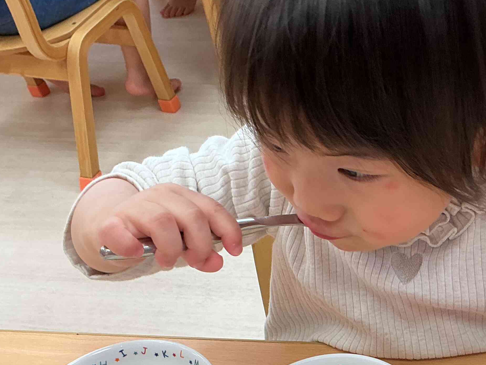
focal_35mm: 63
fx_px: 885
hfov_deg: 30.1
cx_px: 382
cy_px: 276
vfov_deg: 23.0
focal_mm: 3
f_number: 1.8
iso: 25
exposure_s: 1/100
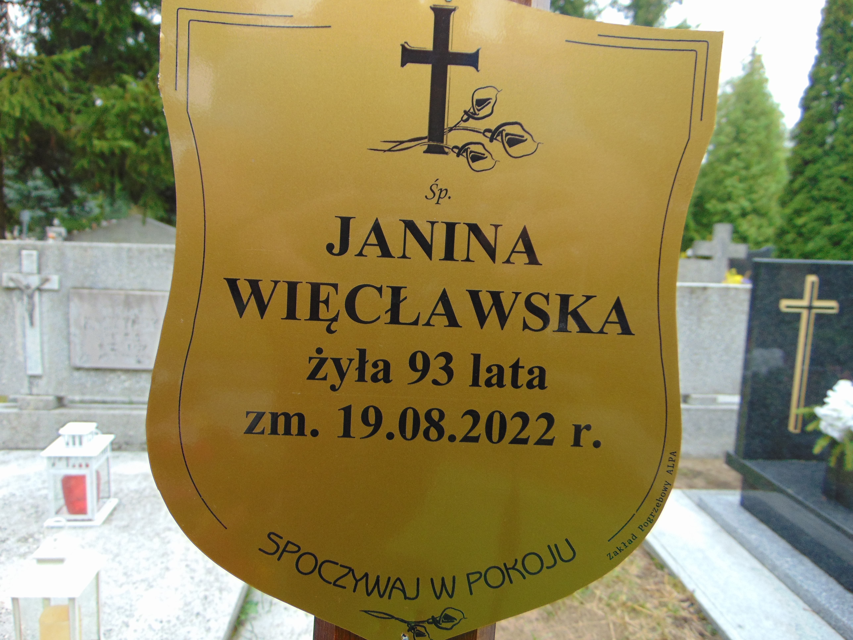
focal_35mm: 25
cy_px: 320
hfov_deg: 69.4
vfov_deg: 54.9
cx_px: 426
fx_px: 616
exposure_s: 1/125
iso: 80
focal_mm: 4.5
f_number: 3
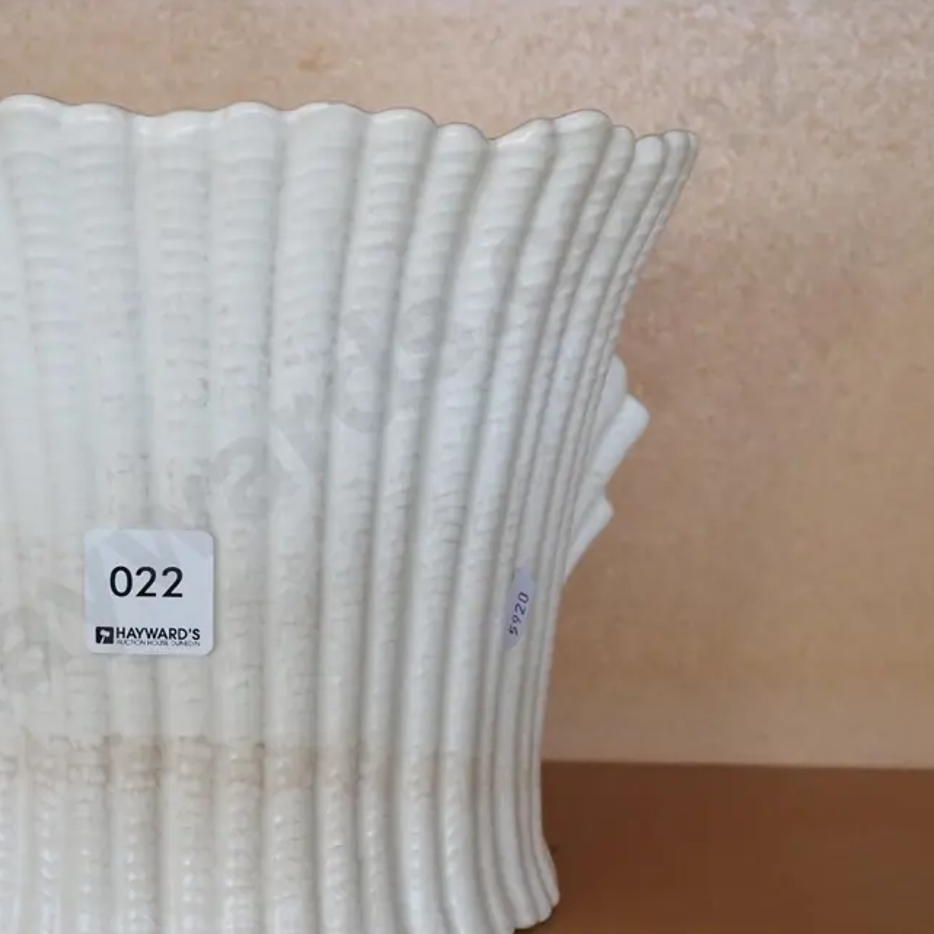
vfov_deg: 26.5
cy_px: 516
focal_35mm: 65
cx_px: 197
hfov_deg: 26.0
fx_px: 1984
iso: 2500
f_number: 5.6
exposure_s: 1/250
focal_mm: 23
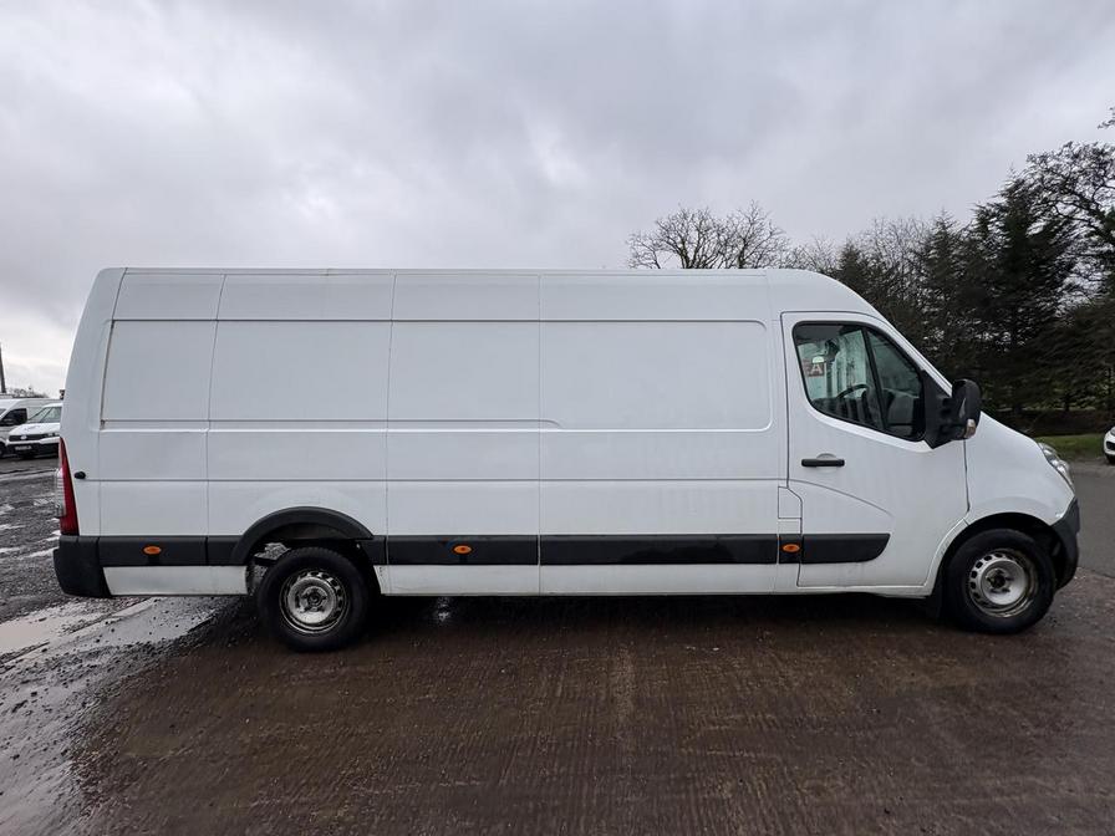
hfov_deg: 102.1
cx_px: 558
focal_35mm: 14
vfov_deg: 85.7
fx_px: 451
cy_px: 418
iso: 40
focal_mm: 2.22
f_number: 2.2
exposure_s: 1/325
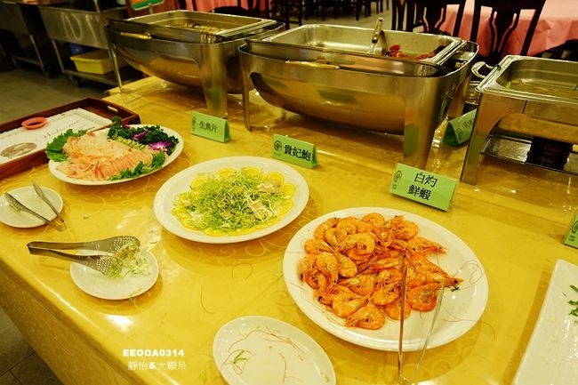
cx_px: 289
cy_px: 192
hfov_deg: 73.8
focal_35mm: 24
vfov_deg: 53.1
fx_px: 385
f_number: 1.8
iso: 320
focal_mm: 8.8
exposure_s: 1/30
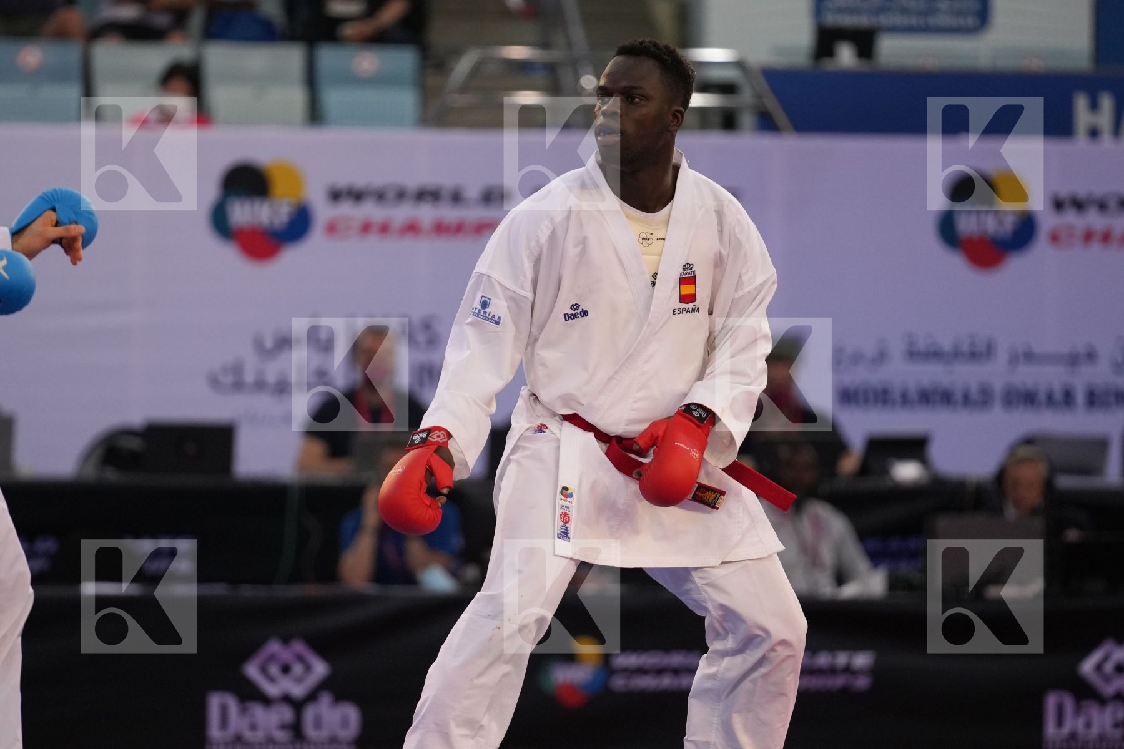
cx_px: 562
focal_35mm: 300
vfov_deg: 4.6
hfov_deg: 6.9
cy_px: 374
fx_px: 9366
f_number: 2.8
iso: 2000
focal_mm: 200
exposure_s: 1/1000
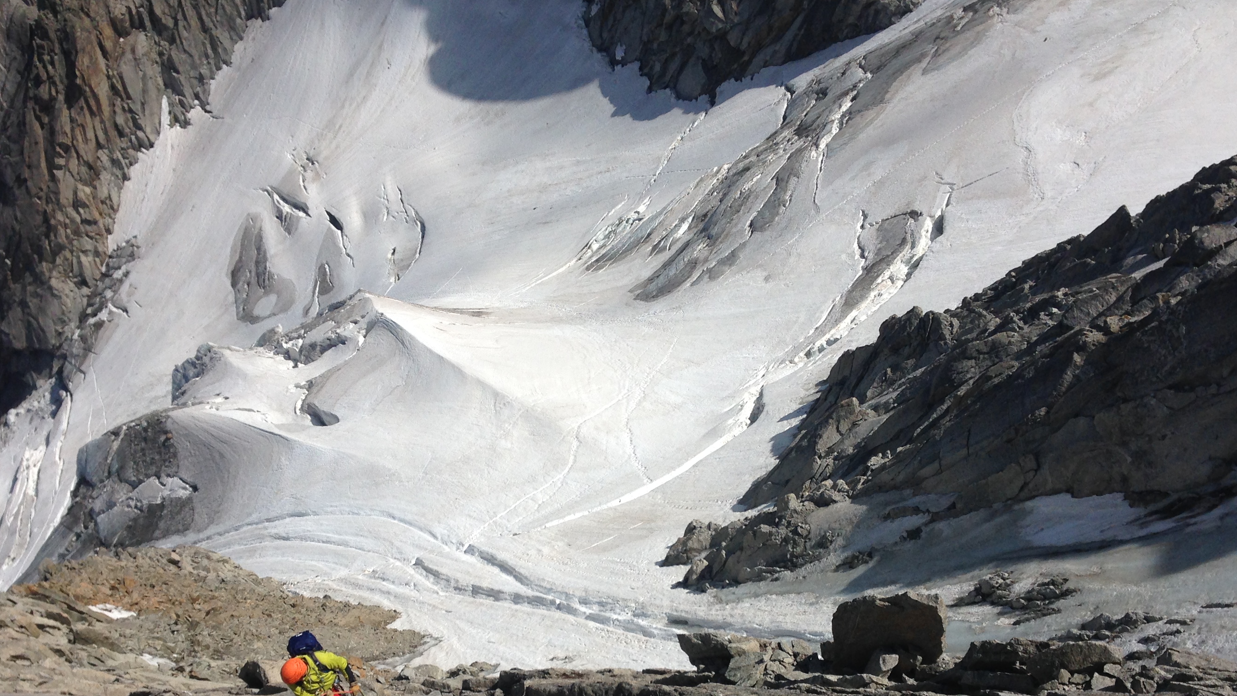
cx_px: 614
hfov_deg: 46.4
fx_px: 1443
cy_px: 521
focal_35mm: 44
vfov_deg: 26.8
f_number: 2.4
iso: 50
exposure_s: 1/3876
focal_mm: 4.12
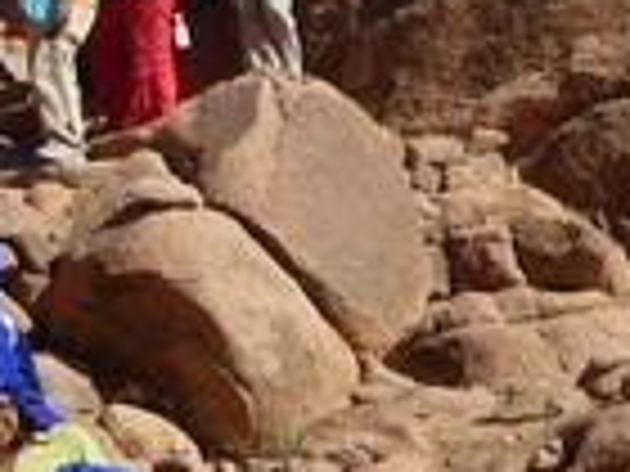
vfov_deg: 7.4
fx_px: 3640
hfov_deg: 9.9
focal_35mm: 200
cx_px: 225
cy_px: 396
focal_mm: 6.7
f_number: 3.9
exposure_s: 1/1000
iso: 100
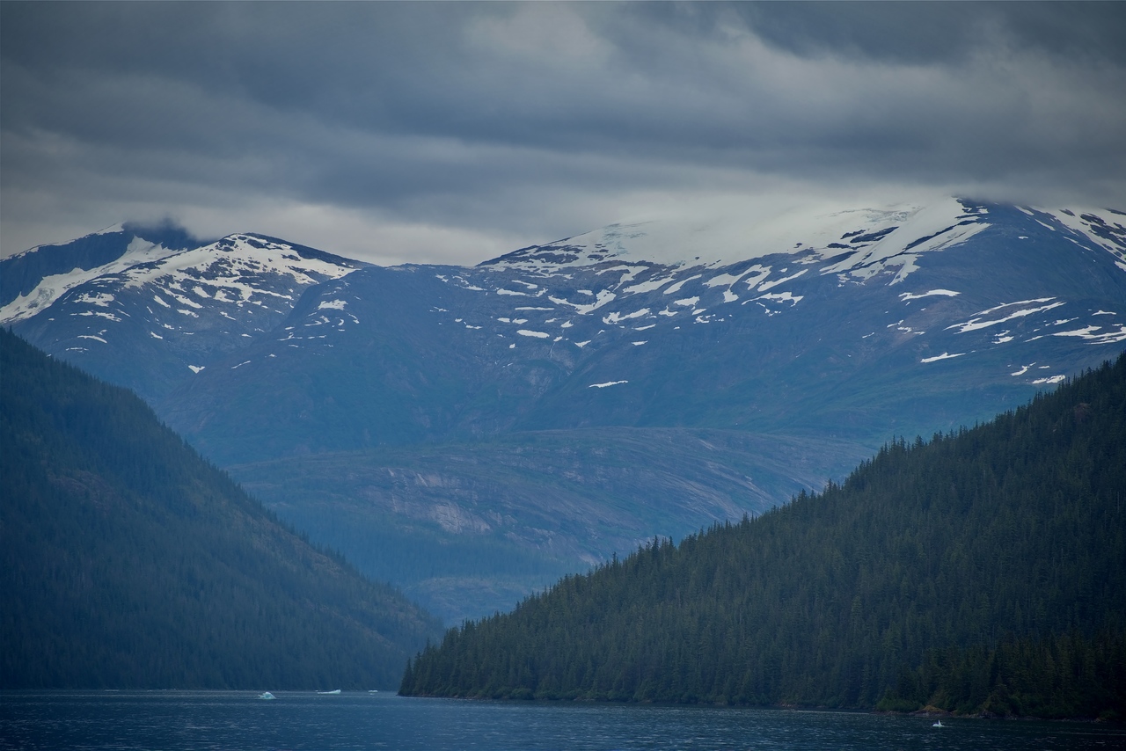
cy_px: 376
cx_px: 563
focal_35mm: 250
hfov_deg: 8.2
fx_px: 7821
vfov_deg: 5.5
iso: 100
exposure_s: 1/500
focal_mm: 250
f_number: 6.3
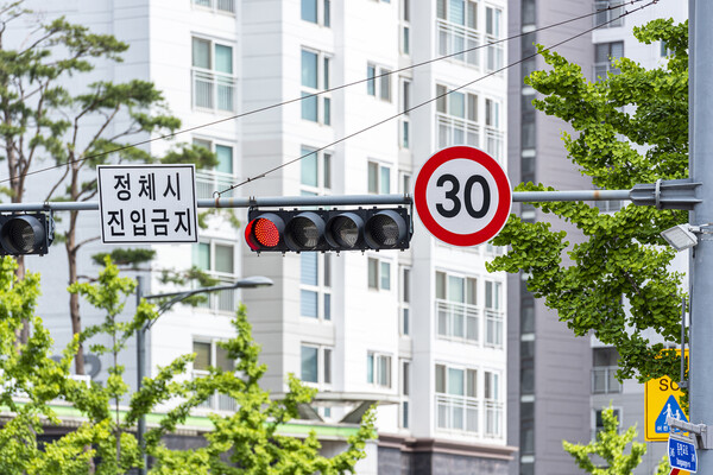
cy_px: 238
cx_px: 356
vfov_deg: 6.9
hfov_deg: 10.3
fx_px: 3961
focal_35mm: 200
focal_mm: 200
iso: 200
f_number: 4
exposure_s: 1/640
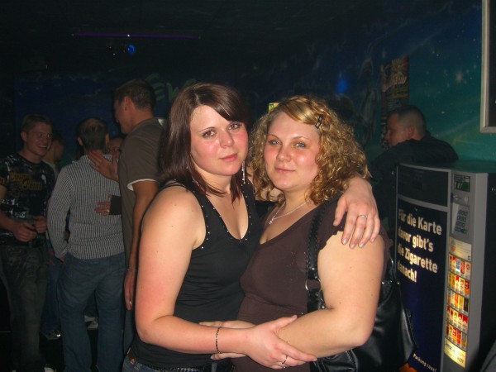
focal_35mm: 38
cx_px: 248
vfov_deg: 37.7
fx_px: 544
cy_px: 186
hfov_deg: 49.0
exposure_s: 1/60
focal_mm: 7.9
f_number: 2.8
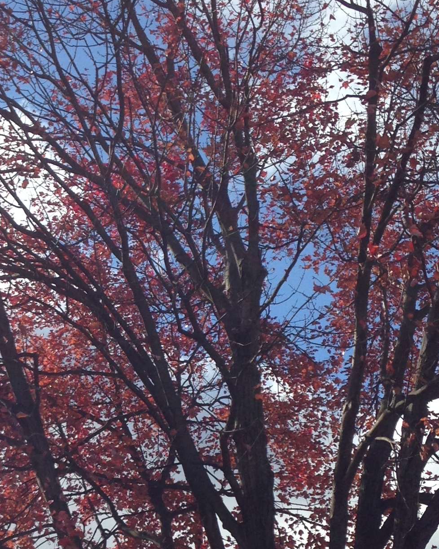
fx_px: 1397
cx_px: 75
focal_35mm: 86
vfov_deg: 22.0
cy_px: 413
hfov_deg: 17.7
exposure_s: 1/2008
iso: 50
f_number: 2.4
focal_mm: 4.12
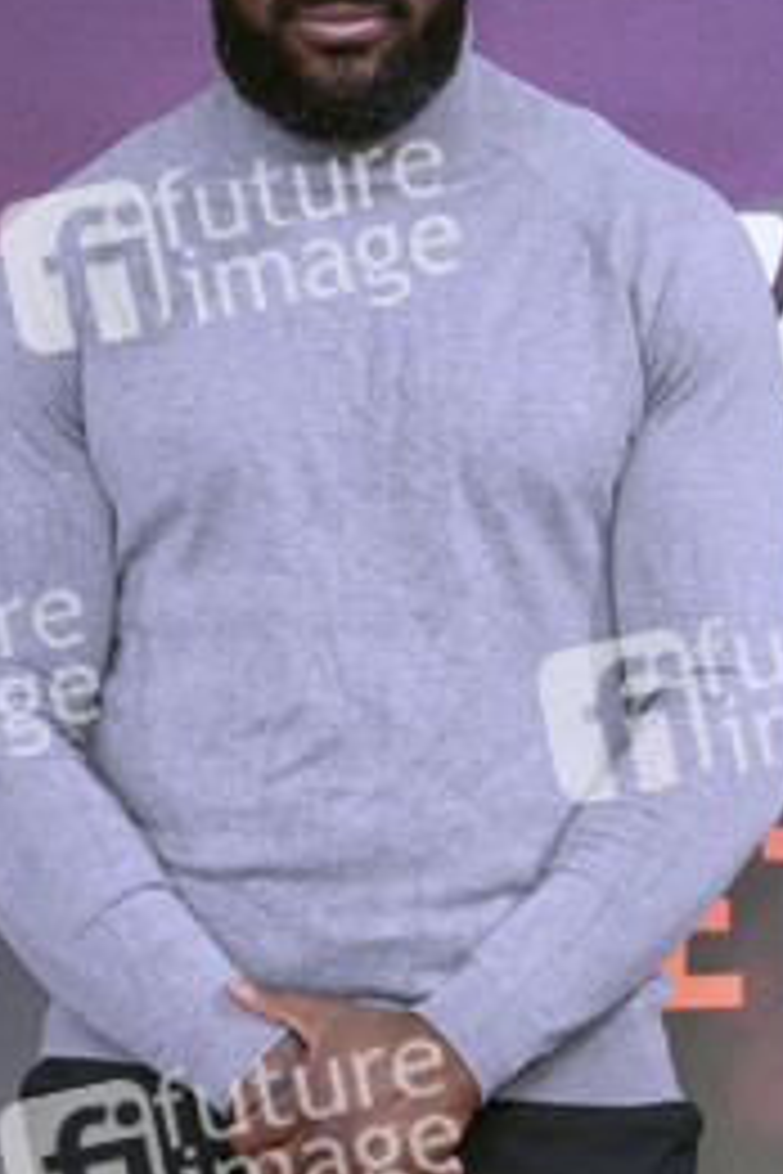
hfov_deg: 6.2
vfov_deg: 9.3
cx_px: 360
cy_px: 472
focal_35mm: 222
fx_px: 7242
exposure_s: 1/250
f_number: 5.6
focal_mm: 145
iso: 2500
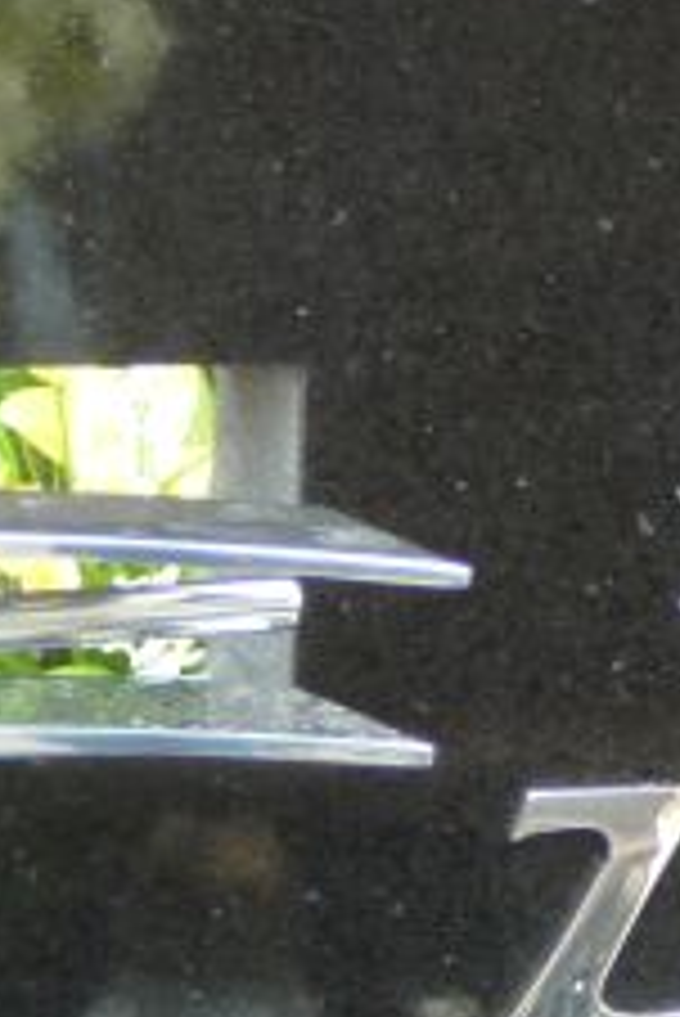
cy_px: 837
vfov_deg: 8.5
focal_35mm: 241
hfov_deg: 5.7
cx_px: 1045
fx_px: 6817
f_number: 3.8
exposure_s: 1/60
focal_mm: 12.2
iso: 80
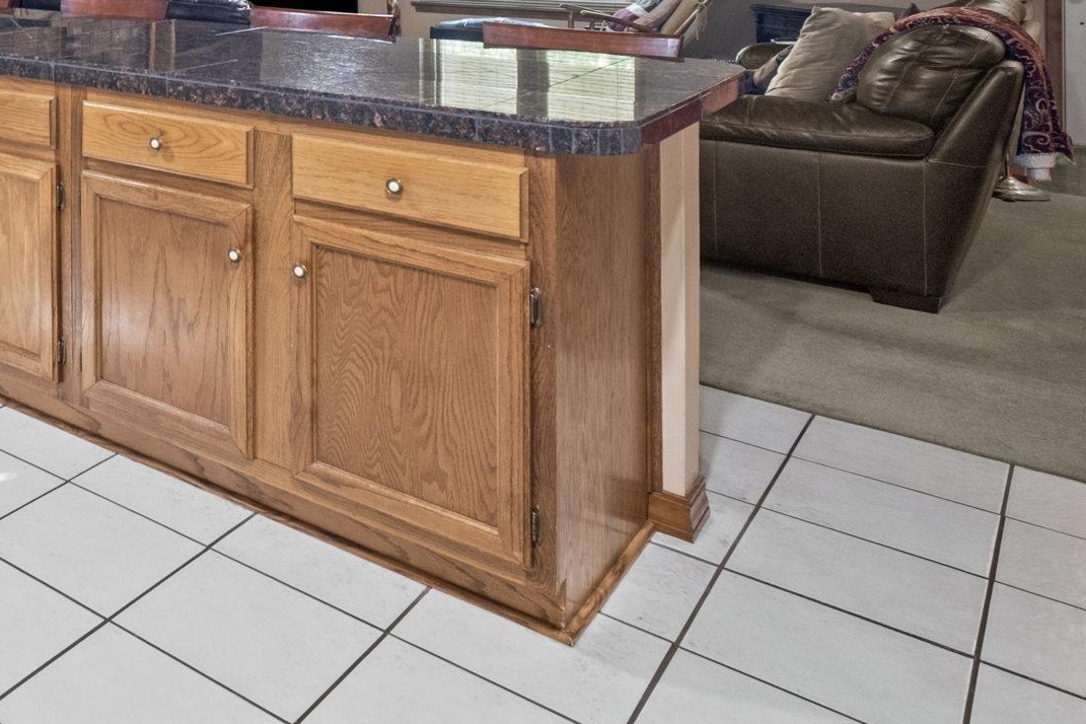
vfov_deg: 32.7
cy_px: -95
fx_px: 1056
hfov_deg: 40.5
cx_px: -180
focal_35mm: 35
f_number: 7.1
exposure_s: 1
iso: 800
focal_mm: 10
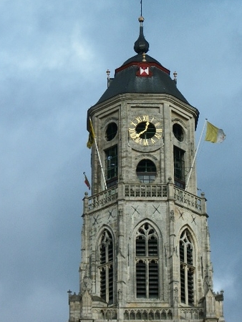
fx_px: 1192
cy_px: 142
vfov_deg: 15.4
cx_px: 131
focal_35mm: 128
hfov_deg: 11.6
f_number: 5.2
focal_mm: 17.1
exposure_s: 1/320
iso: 80
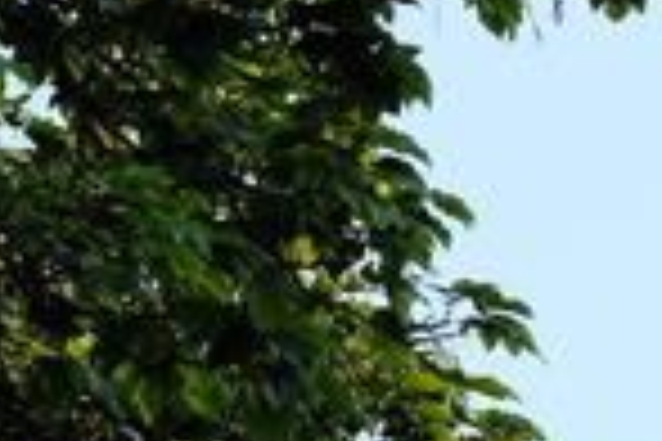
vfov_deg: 1.9
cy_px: 533
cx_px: 392
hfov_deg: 2.8
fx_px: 13423
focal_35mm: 730
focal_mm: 70
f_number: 4.5
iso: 320
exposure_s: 1/350
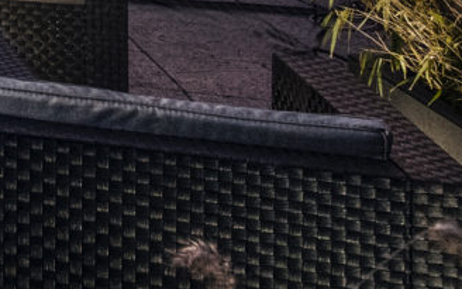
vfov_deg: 7.8
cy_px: -503
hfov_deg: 8.6
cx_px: -1266
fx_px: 1901
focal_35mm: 151
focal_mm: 19
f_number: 8
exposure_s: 1/15
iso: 500
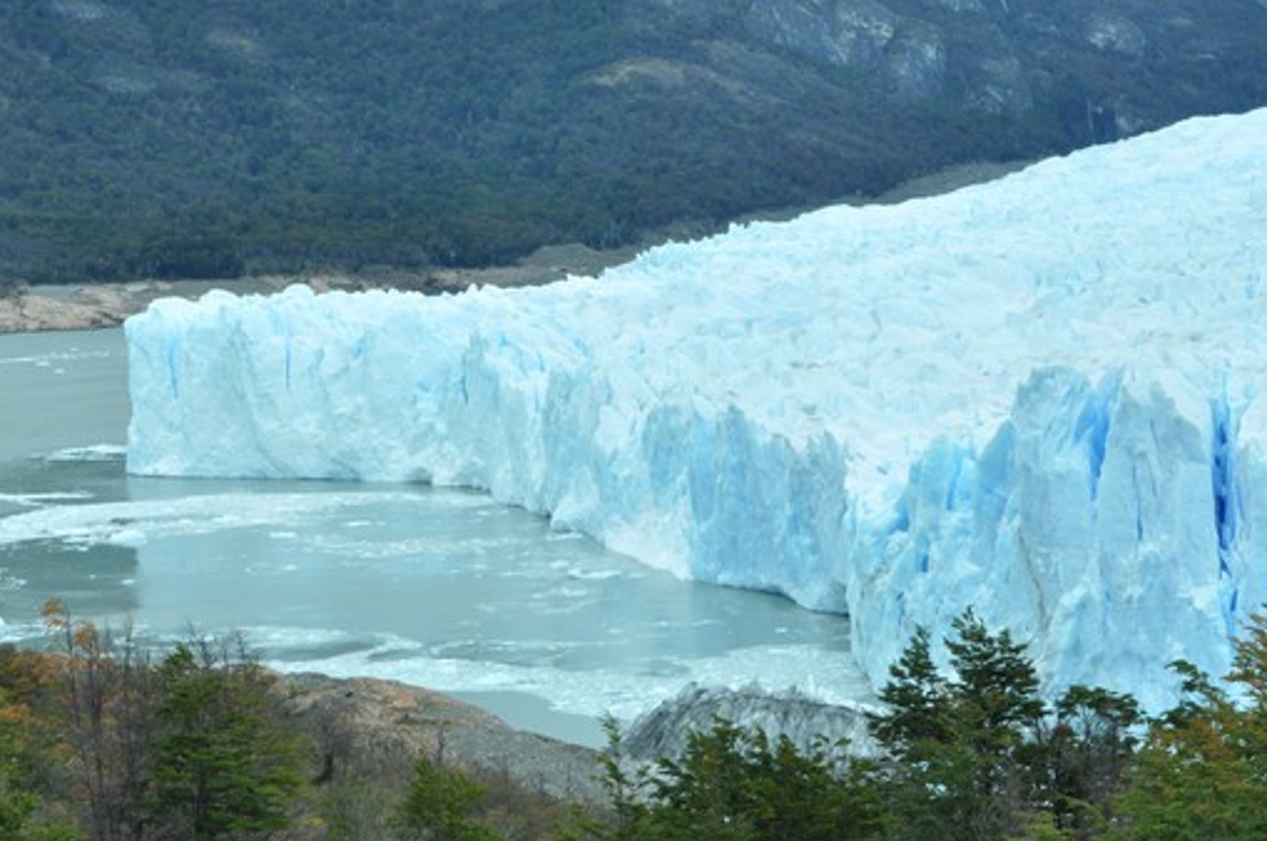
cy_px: 434
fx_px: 3234
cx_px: 615
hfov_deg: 22.2
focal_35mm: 92
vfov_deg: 14.8
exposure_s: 1/15
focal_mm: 52
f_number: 22
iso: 200
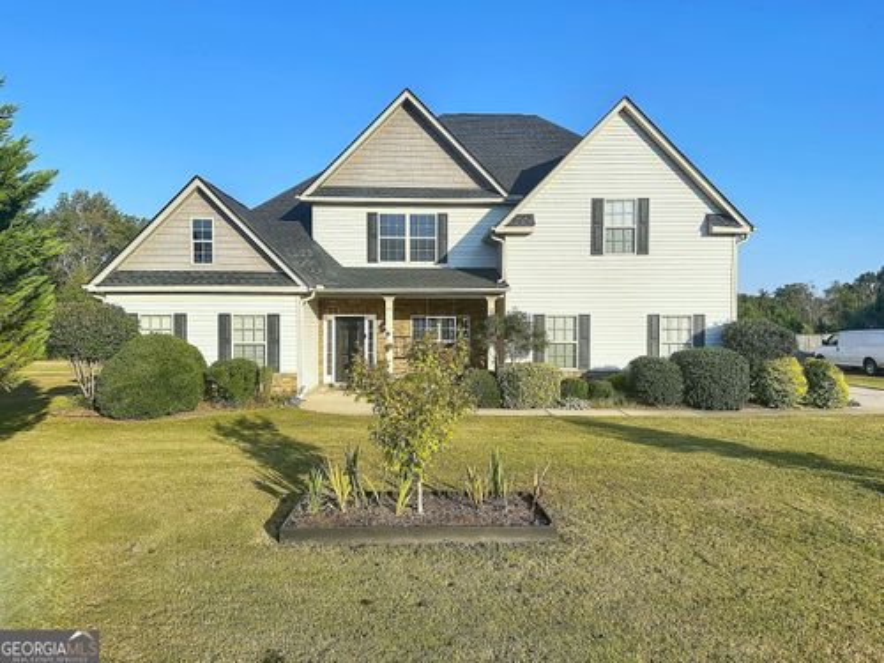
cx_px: 442
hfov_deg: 71.6
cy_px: 332
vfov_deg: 56.8
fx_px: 613
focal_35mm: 24
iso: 80
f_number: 1.8
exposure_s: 1/4762
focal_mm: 6.9
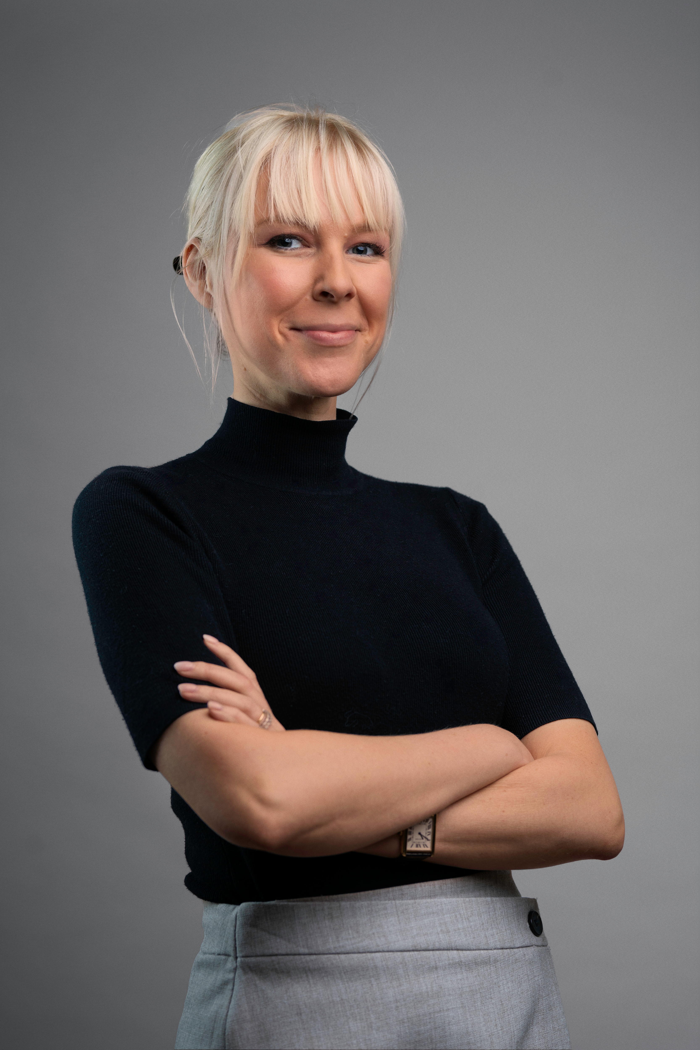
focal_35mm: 85
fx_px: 2479
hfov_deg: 16.1
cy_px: 525
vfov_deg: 23.9
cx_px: 350
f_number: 4
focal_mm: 85
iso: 250
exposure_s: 1/160
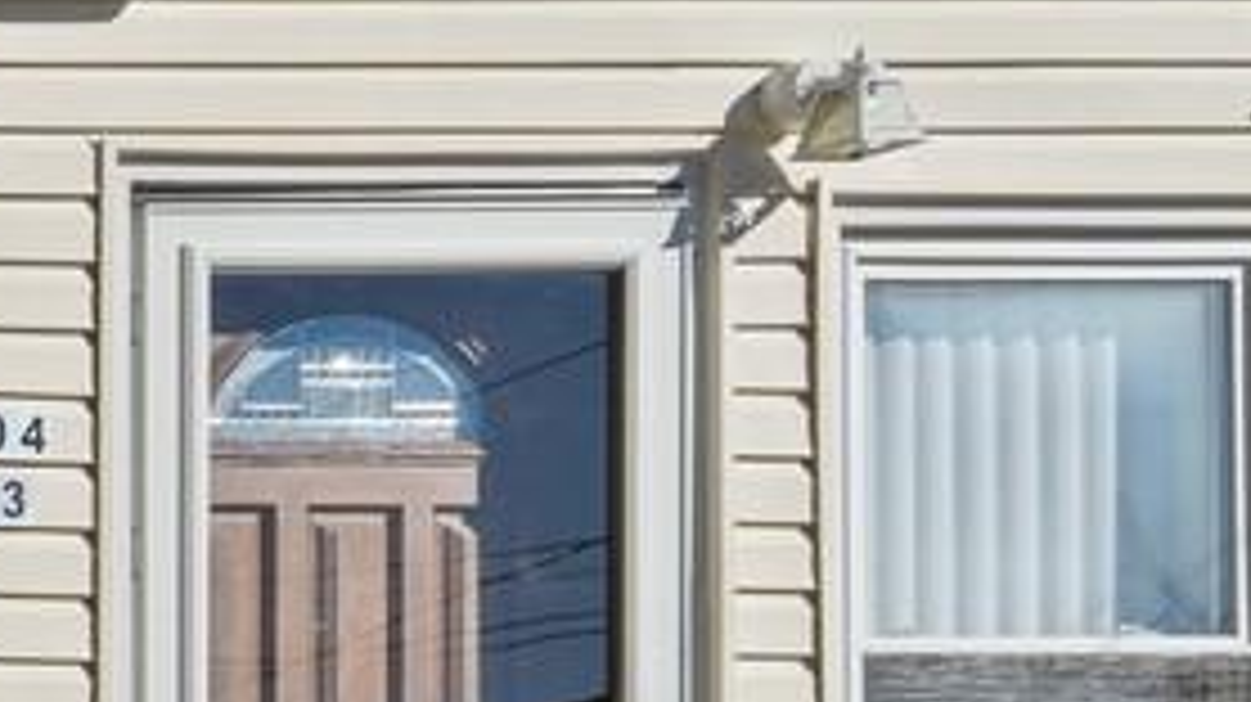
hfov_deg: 10.1
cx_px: -2948
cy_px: 1078
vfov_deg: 10.8
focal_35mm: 108
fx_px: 3580
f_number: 10
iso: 200
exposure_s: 1/250
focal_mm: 14
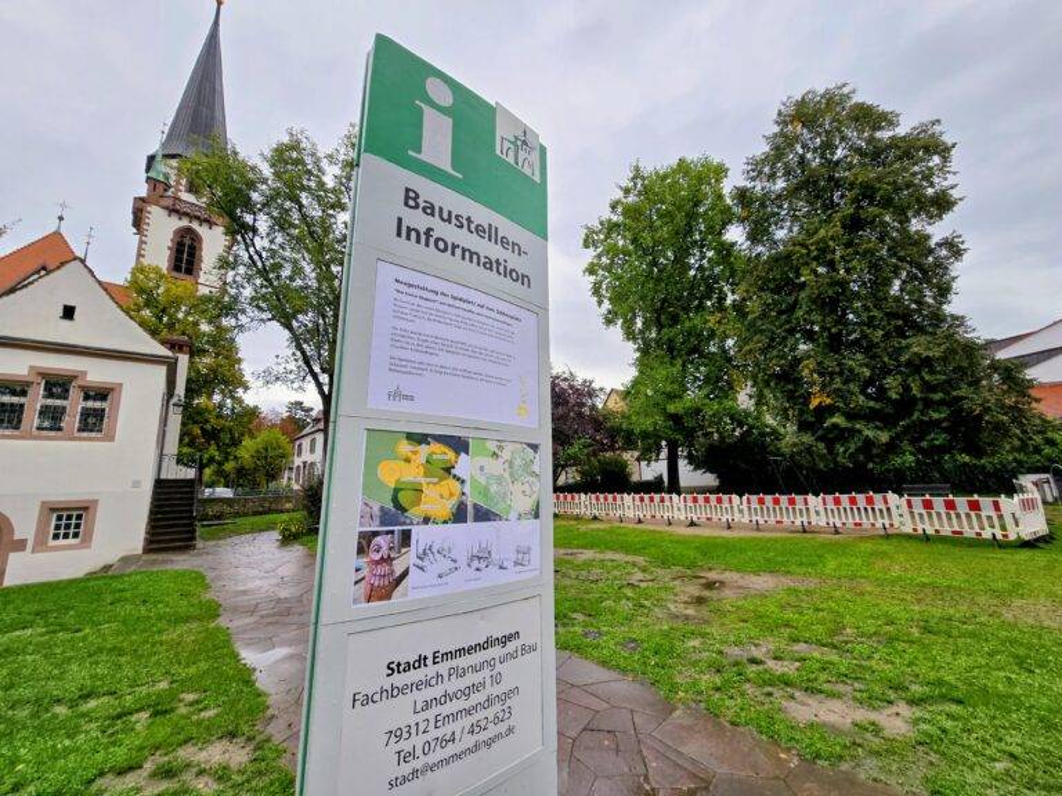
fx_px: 399
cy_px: 398
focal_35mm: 13
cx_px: 531
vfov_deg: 89.9
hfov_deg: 106.2
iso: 50
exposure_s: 1/289
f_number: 2.2
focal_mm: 2.2
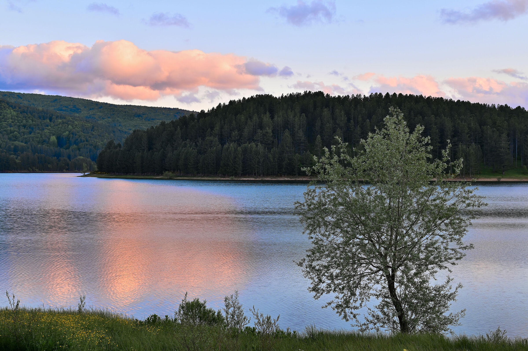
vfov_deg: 26.0
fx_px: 762
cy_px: 176
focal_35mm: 52
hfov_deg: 38.2
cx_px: 264
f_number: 13
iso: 100
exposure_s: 1/8
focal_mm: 52
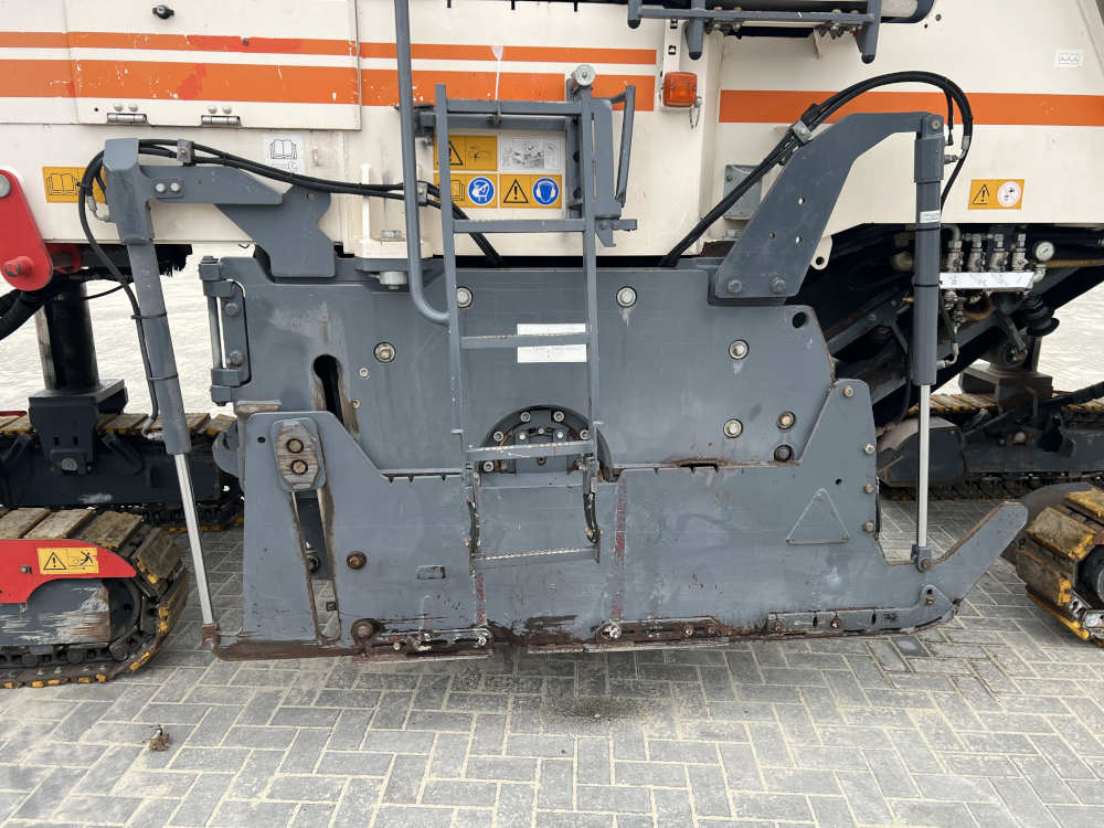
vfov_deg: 53.1
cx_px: 552
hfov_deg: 67.3
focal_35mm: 26
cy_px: 414
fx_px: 829
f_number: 1.5
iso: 40
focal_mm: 5.7
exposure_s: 1/270
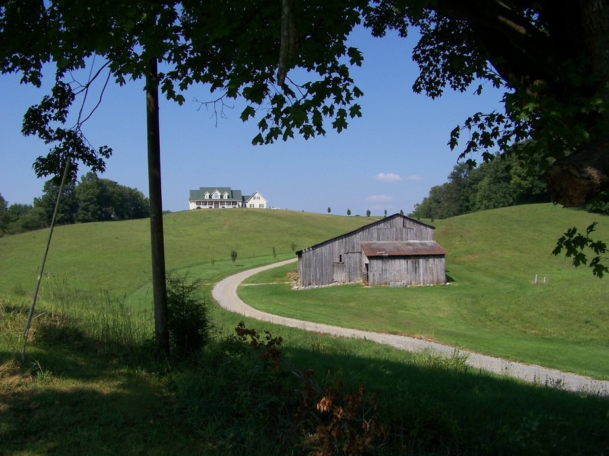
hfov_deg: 49.0
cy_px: 228
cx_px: 304
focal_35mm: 38
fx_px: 668
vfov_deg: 37.7
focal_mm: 6.3
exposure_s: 1/640
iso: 64
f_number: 4
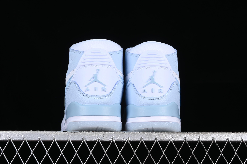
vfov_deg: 18.2
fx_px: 515
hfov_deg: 27.0
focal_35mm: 75
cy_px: 82
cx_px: 124
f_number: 8
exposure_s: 1/80
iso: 160
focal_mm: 50
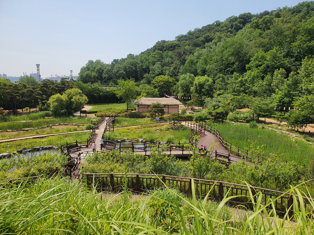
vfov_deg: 53.1
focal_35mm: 26
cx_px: 157
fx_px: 236
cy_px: 118
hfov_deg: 67.3
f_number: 2.4
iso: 50
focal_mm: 4.3
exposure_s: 1/1860
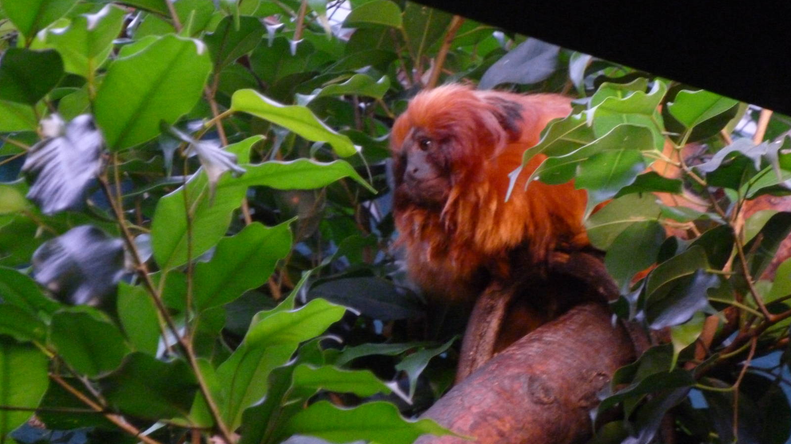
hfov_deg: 8.7
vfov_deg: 4.9
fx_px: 5201
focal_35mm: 248
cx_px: 396
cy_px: 197
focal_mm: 40.5
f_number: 5.9
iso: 800
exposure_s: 1/50
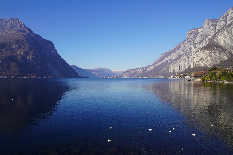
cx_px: 116
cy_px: 78
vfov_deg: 51.3
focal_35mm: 25
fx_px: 162
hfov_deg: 71.5
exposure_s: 1/160
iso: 100
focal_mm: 25
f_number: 10
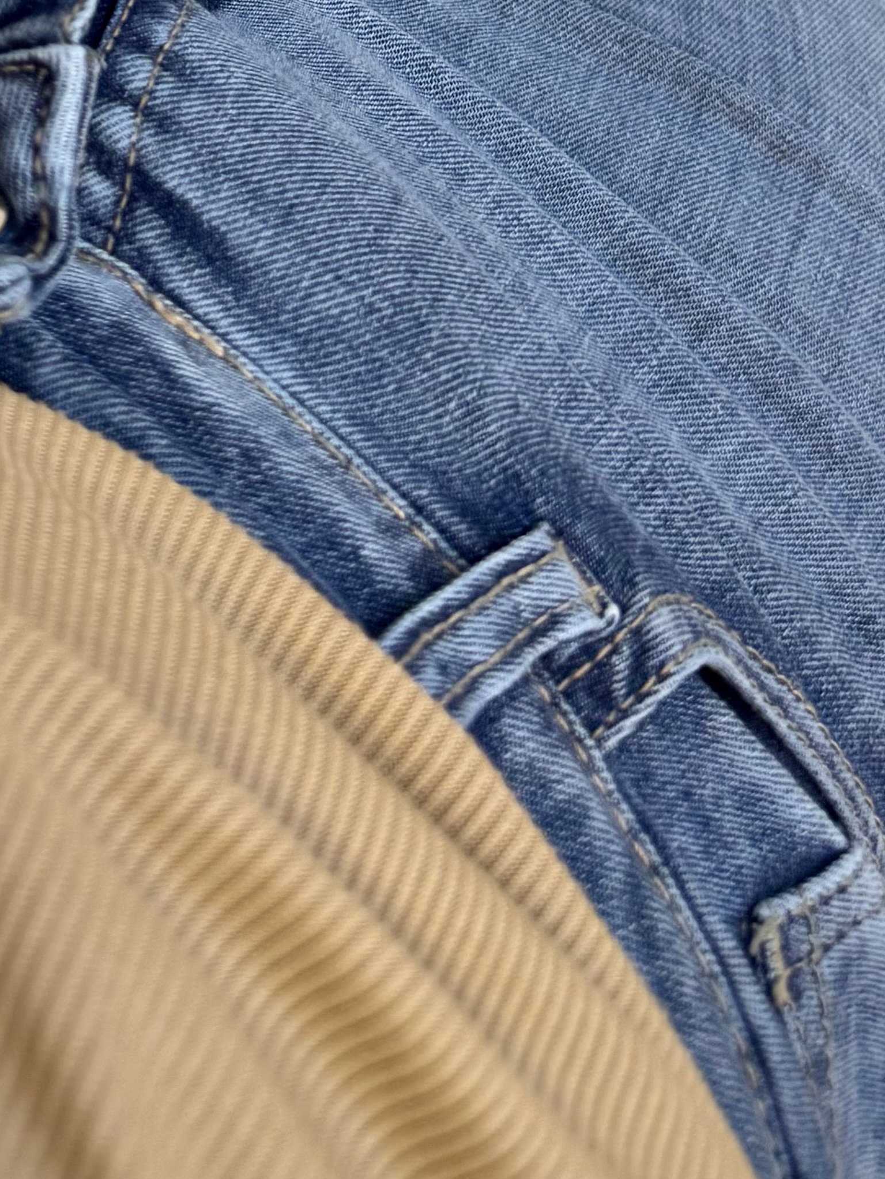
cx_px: 201
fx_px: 2283
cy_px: -456
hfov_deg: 21.7
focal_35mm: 67
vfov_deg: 24.3
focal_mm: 6.76
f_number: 1.78
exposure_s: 1/100
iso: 200
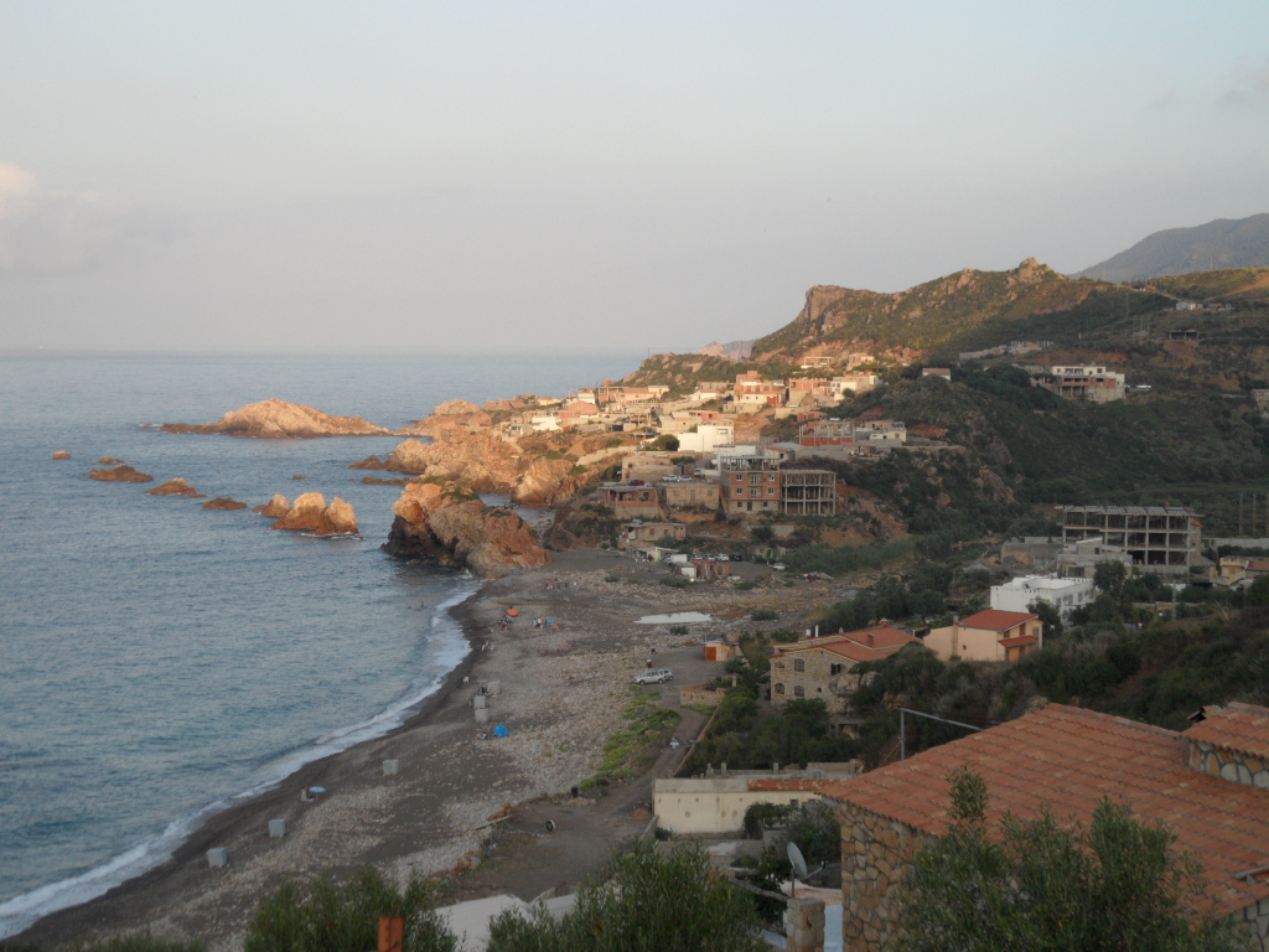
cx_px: 634
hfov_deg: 32.2
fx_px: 2200
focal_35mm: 60
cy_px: 476
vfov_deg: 24.4
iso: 80
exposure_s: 1/250
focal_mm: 10.3
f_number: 4
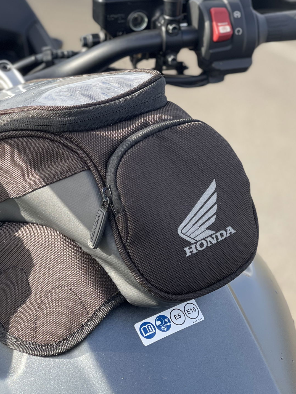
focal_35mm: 86
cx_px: 74
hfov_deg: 17.1
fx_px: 980
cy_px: 197
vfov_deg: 22.8
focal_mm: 7.5
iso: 25
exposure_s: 1/162
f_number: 2.2
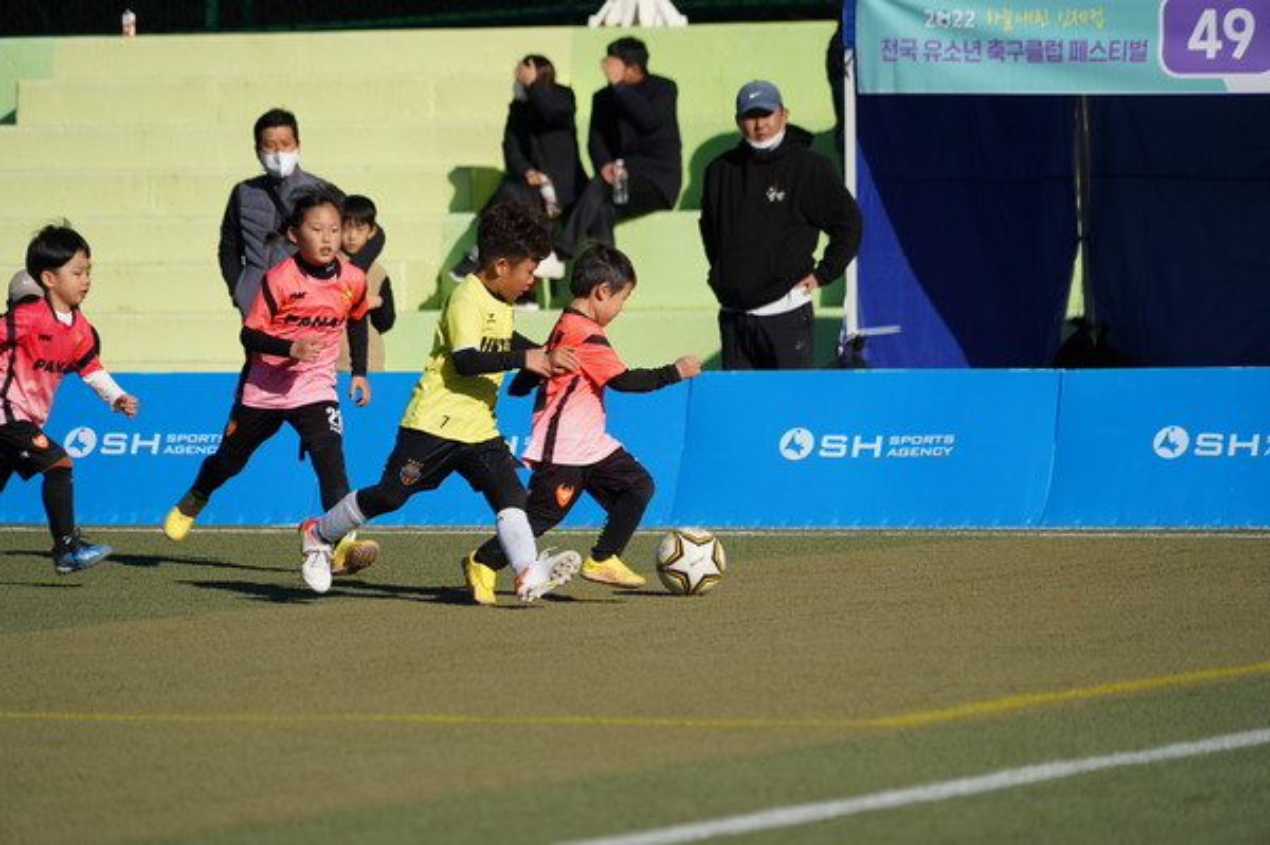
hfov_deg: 8.6
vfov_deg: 5.7
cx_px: 635
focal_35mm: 240
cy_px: 422
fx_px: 8459
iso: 100
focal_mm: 240
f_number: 6.3
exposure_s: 1/640
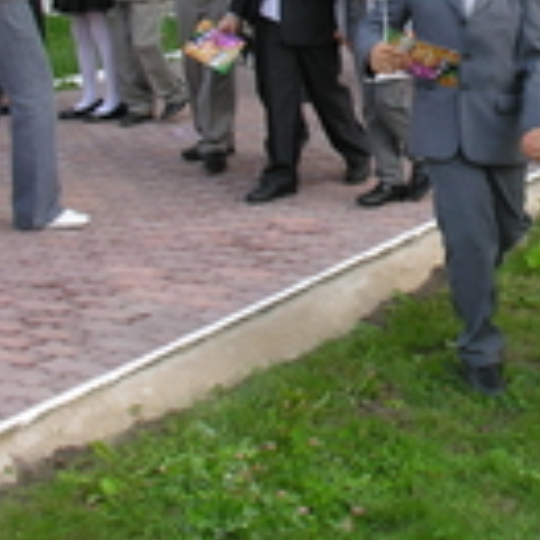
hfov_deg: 16.2
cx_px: 470
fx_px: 1871
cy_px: 25
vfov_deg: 16.2
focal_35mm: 106
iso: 50
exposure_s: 1/102
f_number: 5
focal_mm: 8.9
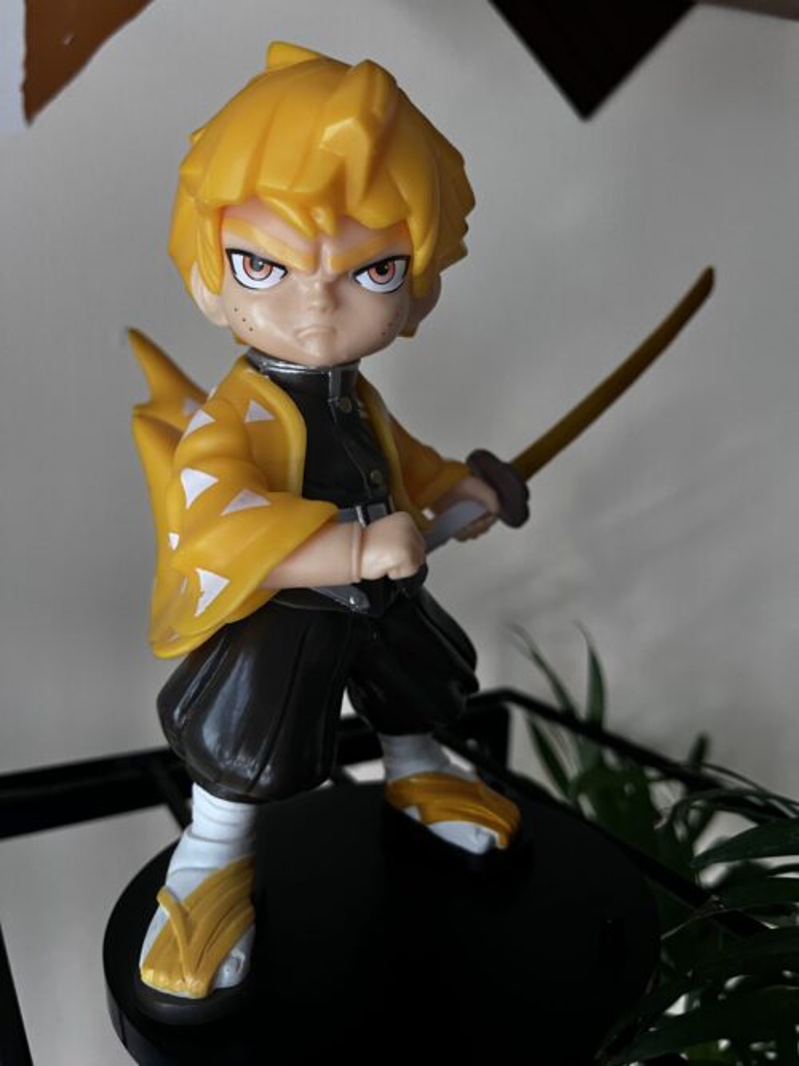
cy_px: 533
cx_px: 400
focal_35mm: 26
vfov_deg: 67.3
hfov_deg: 53.0
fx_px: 800
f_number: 1.6
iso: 200
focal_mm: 5.1
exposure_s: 1/60
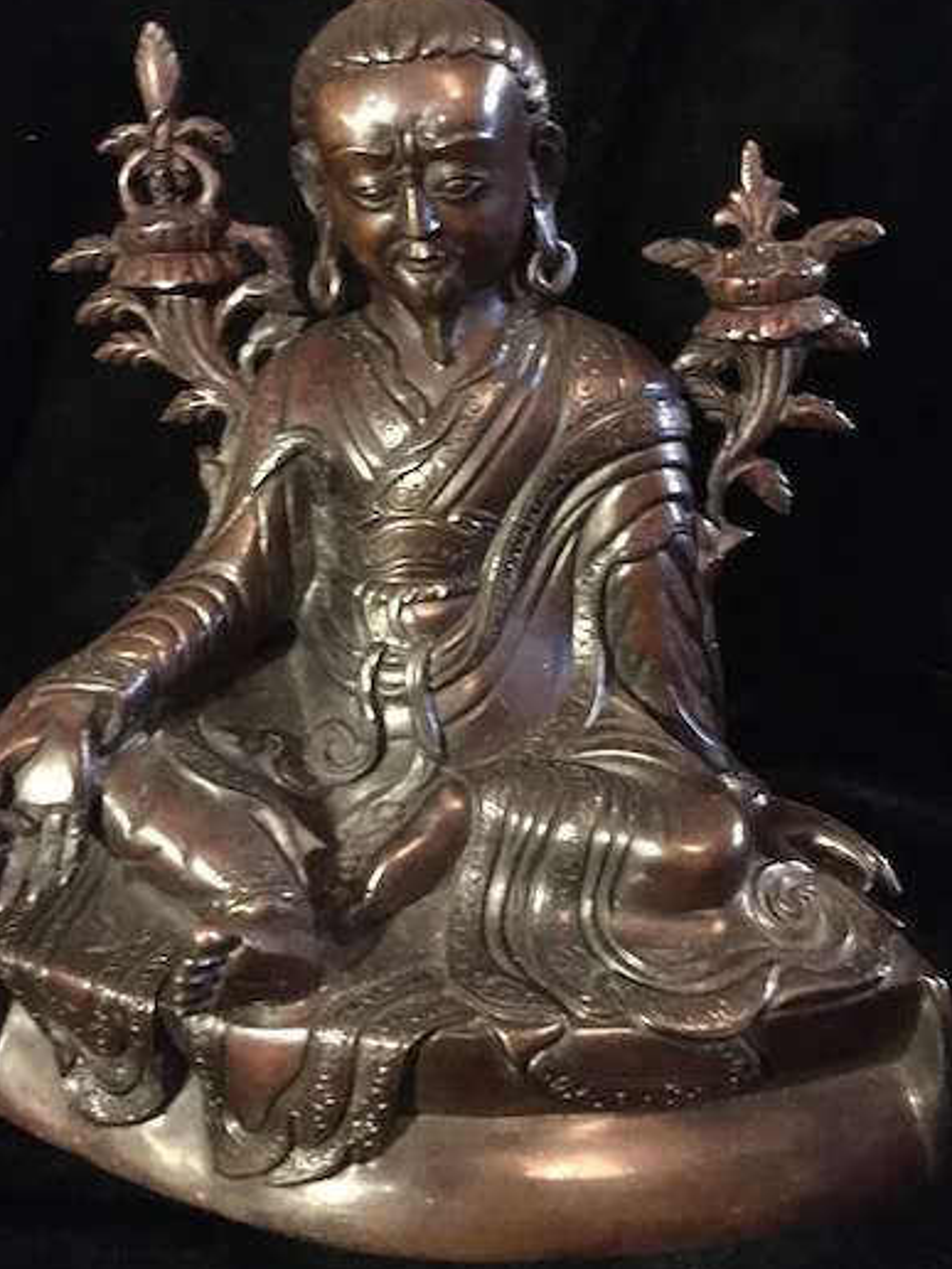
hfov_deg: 39.6
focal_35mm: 36
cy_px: 595
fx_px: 1320
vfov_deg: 51.3
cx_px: 426
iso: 1000
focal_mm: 4.15
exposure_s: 1/17
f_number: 2.2
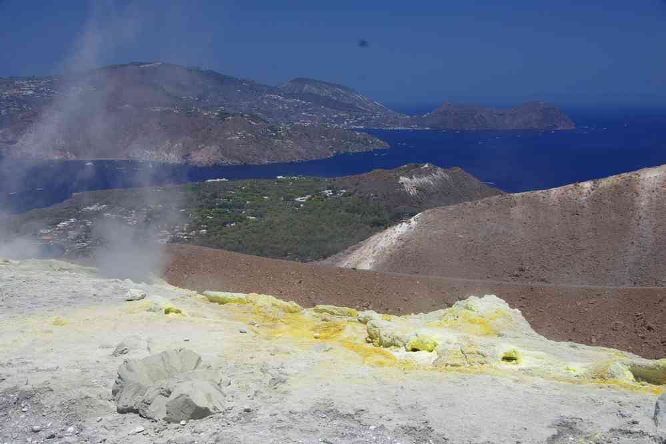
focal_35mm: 49
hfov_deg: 40.3
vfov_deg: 27.5
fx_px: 906
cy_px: 222
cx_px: 333
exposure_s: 1/125
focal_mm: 32.5
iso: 200
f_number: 11
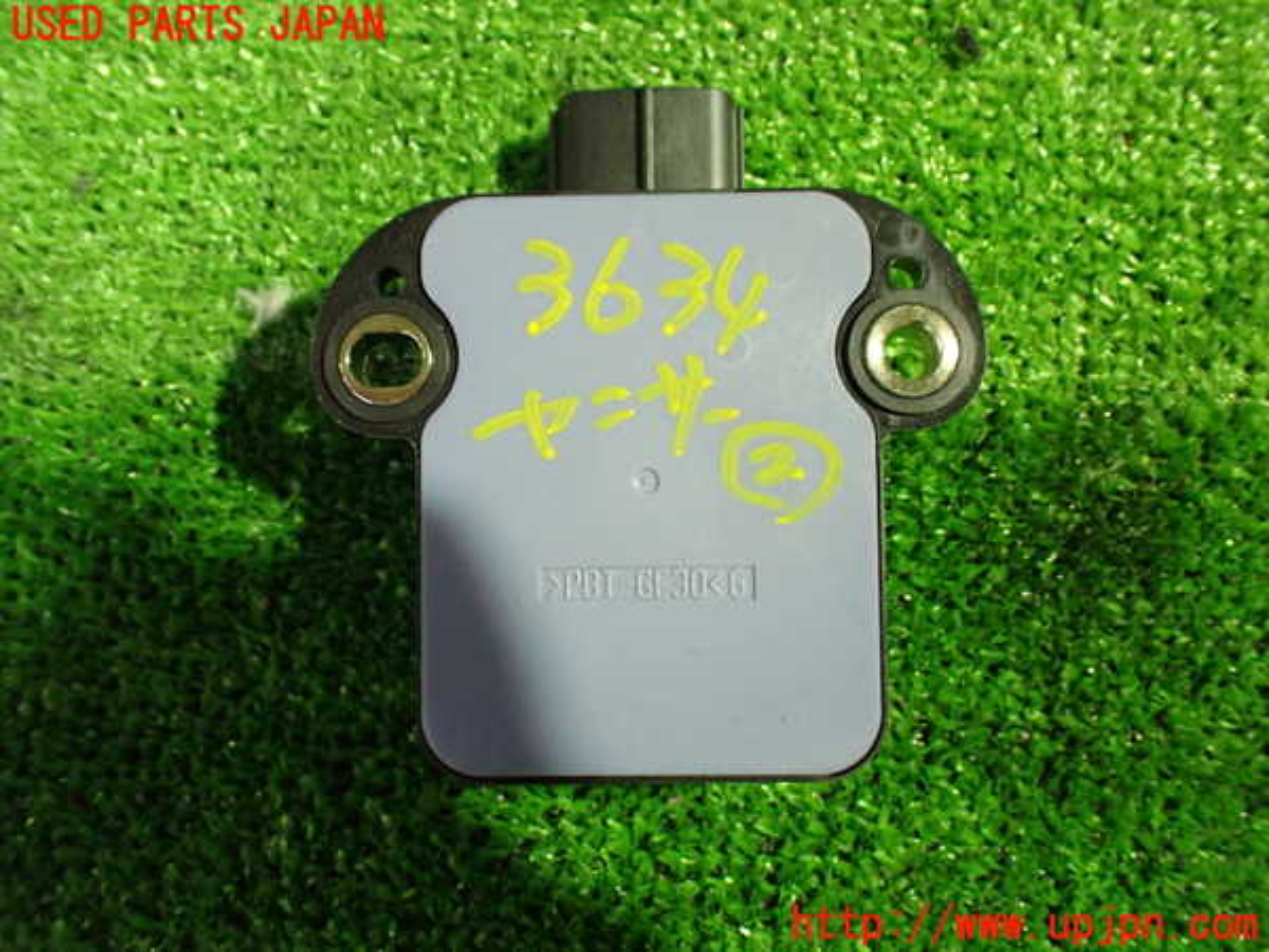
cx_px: 634
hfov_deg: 60.0
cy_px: 476
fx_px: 1100
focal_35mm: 30
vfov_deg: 46.8
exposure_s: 1/30
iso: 1000
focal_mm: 5.4
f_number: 2.3
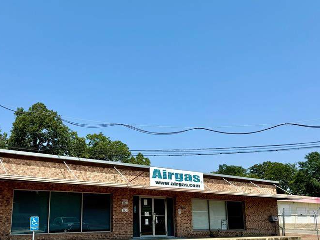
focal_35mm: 37
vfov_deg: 38.4
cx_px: 120
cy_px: 154
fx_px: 342
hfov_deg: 49.7
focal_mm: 6.76
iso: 80
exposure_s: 1/5348
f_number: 1.78
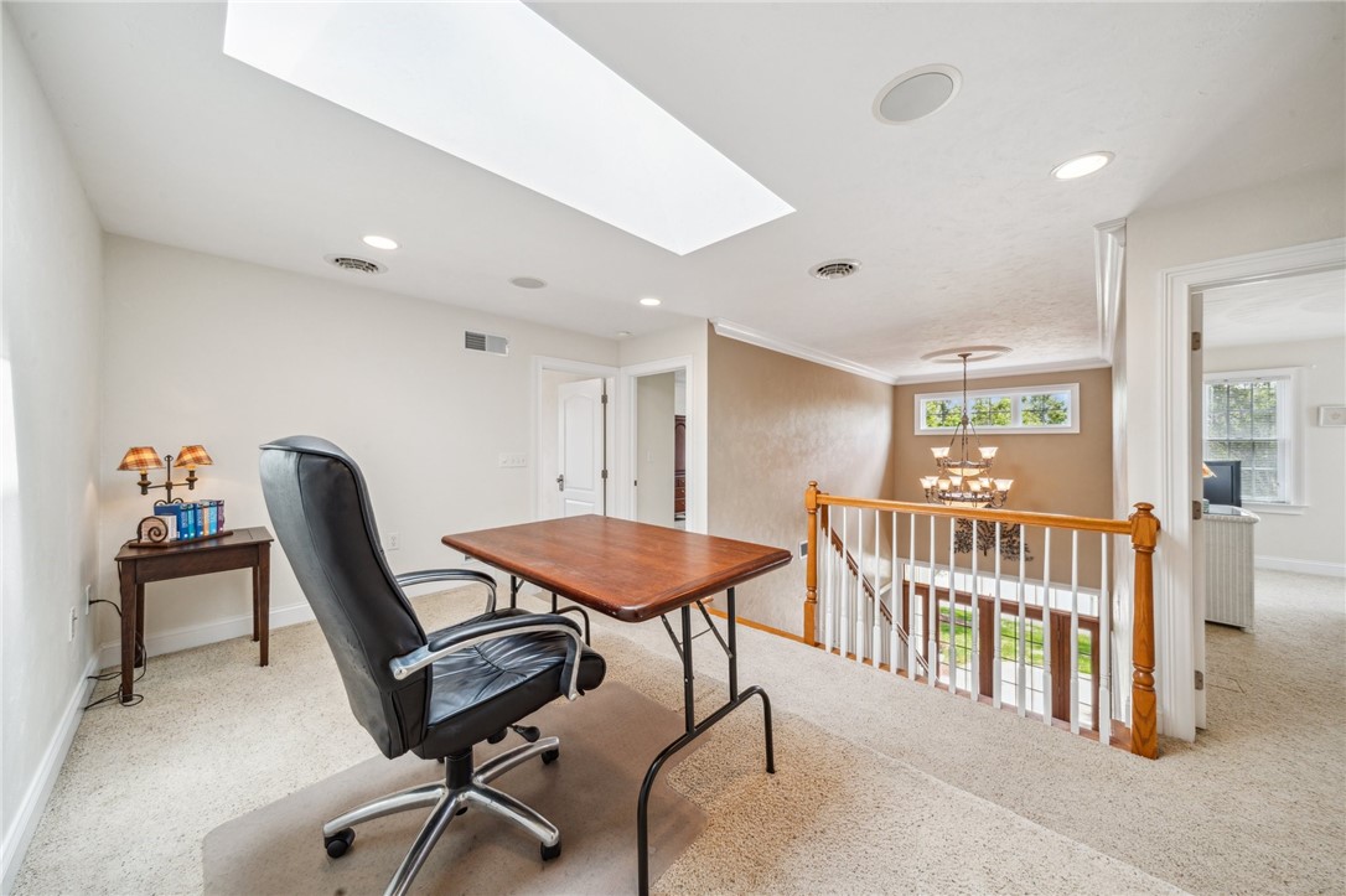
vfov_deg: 89.9
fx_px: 448
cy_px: 448
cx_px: 673
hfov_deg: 112.6
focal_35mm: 12
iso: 200
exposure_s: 1/8
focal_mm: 12
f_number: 11
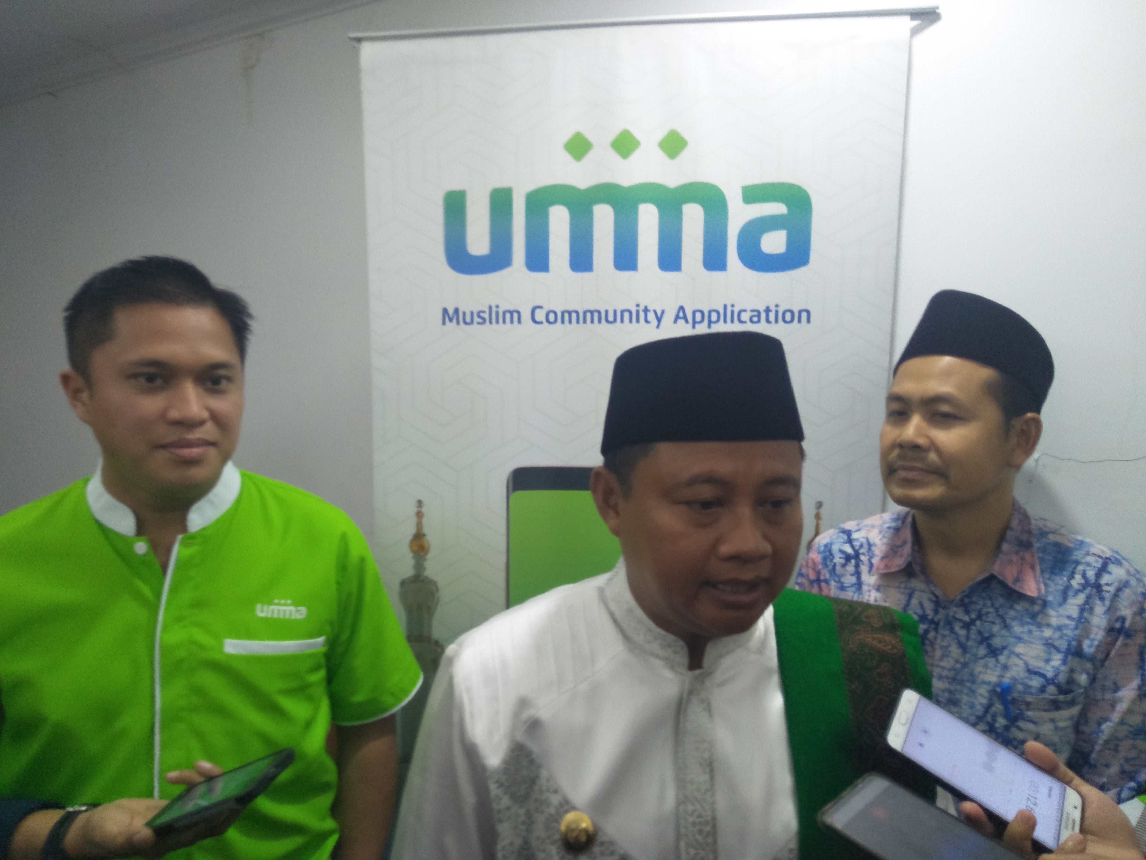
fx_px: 662
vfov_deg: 66.0
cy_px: 430
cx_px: 573
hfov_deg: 81.7
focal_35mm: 20
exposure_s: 1/33
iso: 209
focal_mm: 3.46
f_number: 2.2
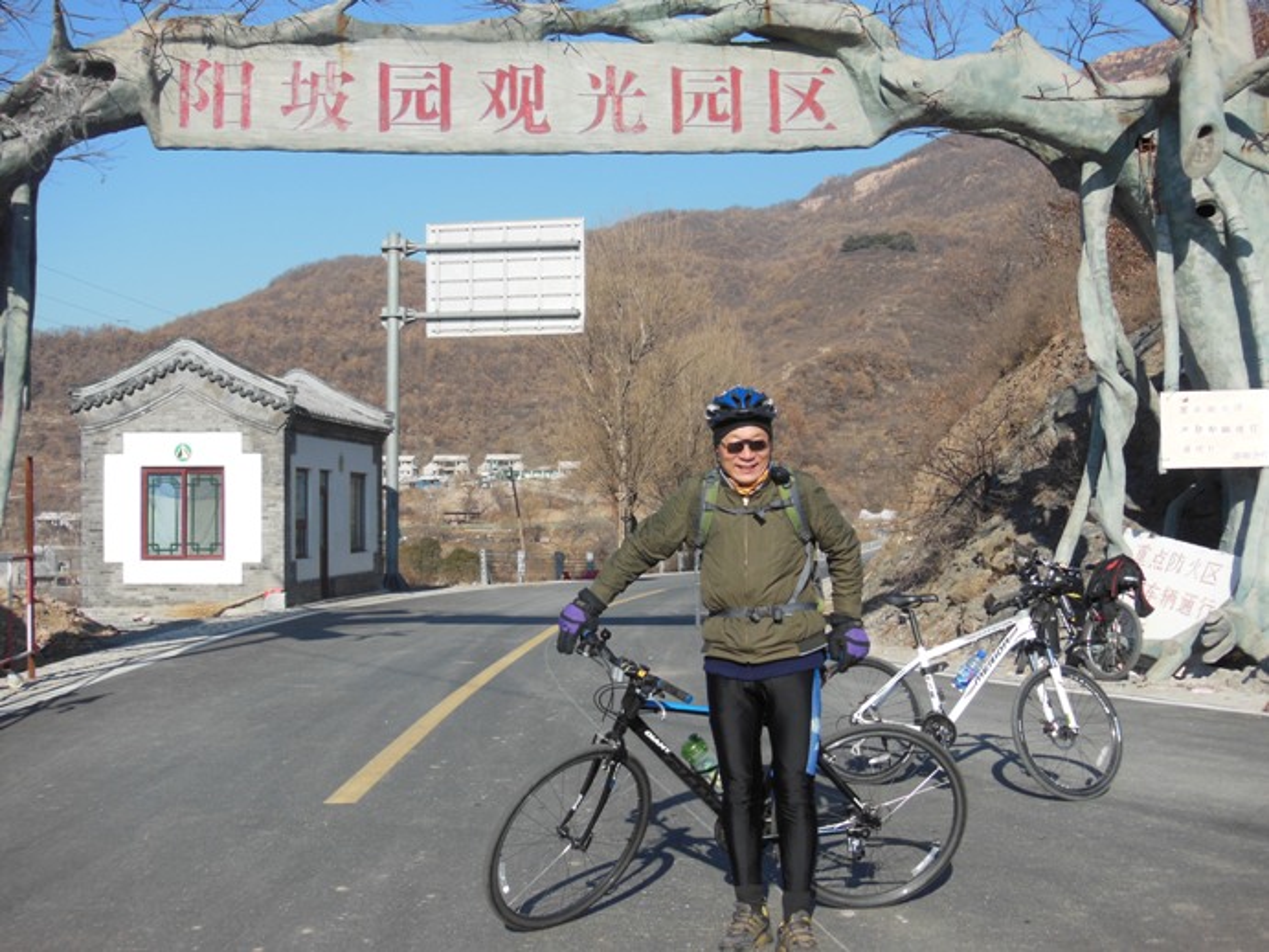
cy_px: 476
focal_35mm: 45
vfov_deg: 32.2
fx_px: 1649
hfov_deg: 42.1
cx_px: 634
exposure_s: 1/800
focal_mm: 8
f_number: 4.4
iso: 125
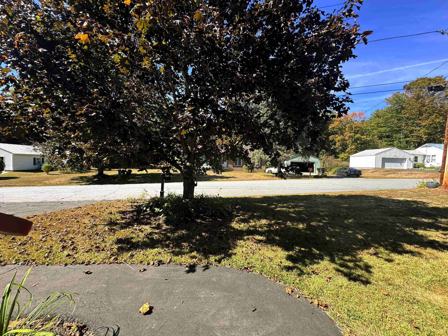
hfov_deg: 102.1
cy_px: 168
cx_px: 224
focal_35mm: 14
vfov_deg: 85.7
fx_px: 181
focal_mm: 2.22
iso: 40
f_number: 2.2
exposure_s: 1/488
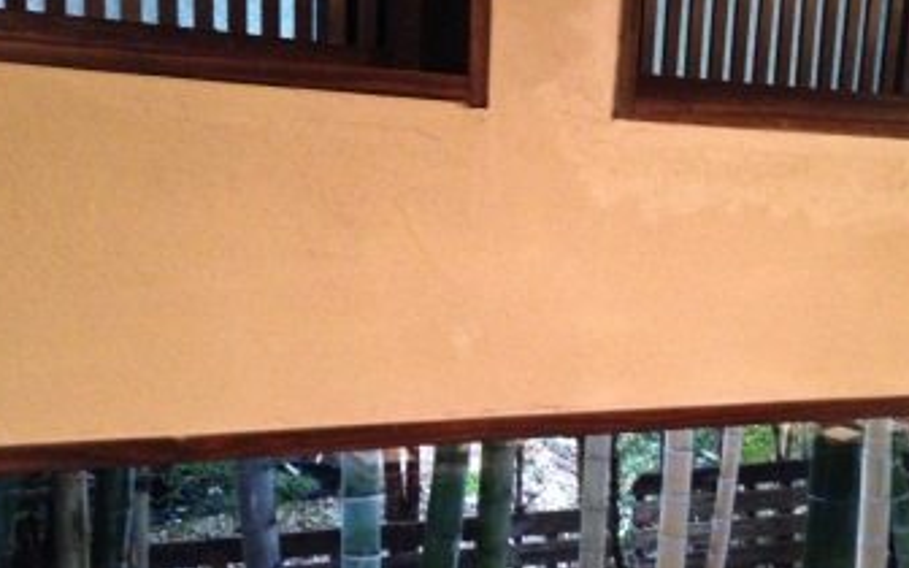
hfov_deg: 38.7
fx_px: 1288
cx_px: 555
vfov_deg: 24.8
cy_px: 348
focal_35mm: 52
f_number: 2.4
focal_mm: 4.12
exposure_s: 1/15
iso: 800
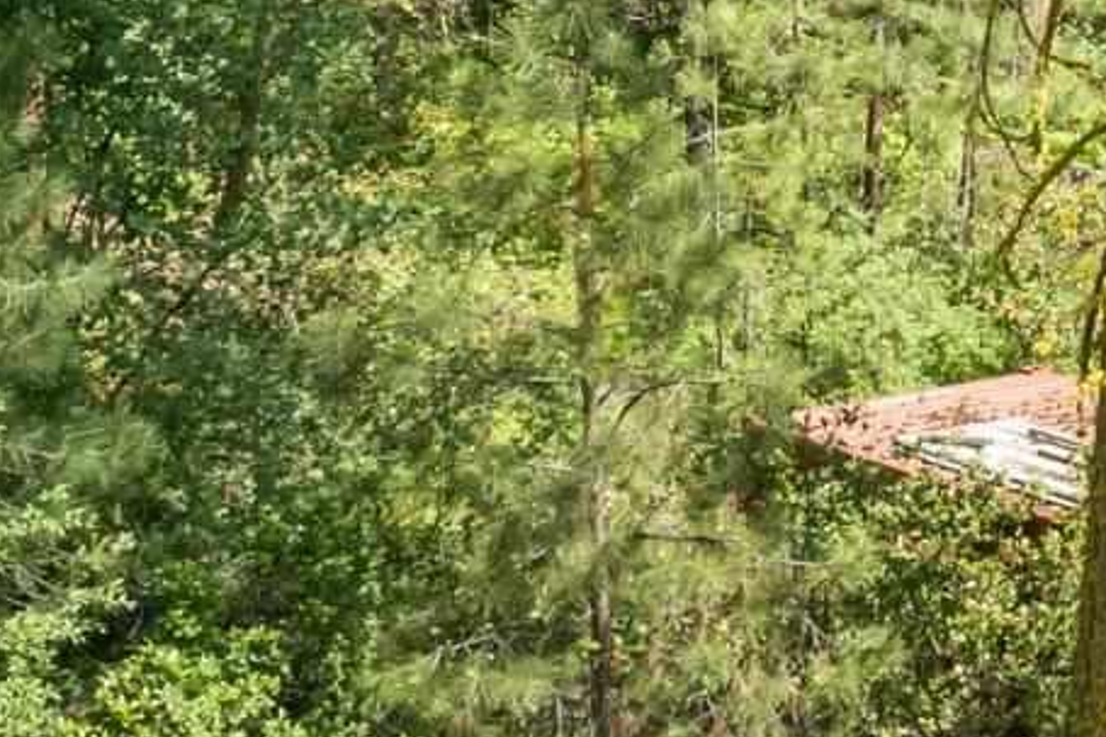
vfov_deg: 11.1
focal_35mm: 121
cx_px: 965
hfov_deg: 16.7
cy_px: -176
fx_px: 3716
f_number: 2.8
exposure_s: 1/730
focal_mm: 8.38
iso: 100
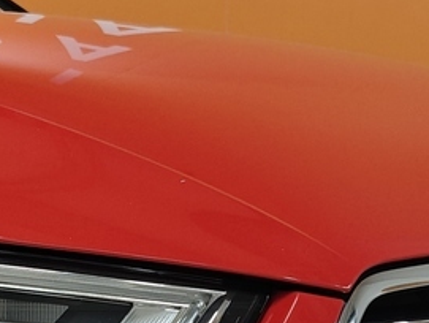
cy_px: 464
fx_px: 1514
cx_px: -92
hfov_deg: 15.5
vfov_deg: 11.7
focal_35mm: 122
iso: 200
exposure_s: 1/100
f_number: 1.6
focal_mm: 6.06
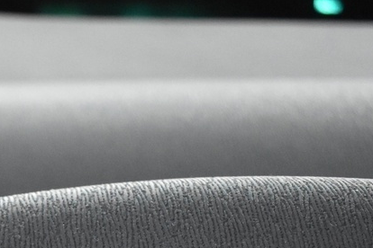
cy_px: 484
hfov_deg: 14.5
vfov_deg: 9.9
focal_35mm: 129
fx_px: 1336
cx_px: -225
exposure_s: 1/40
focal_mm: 22
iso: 3200
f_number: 3.8
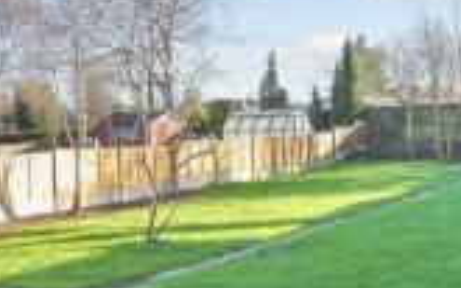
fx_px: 666
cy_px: 133
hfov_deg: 38.2
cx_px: 240
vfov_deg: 24.4
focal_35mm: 53
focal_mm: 12
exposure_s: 1/320
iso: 500
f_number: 7.1
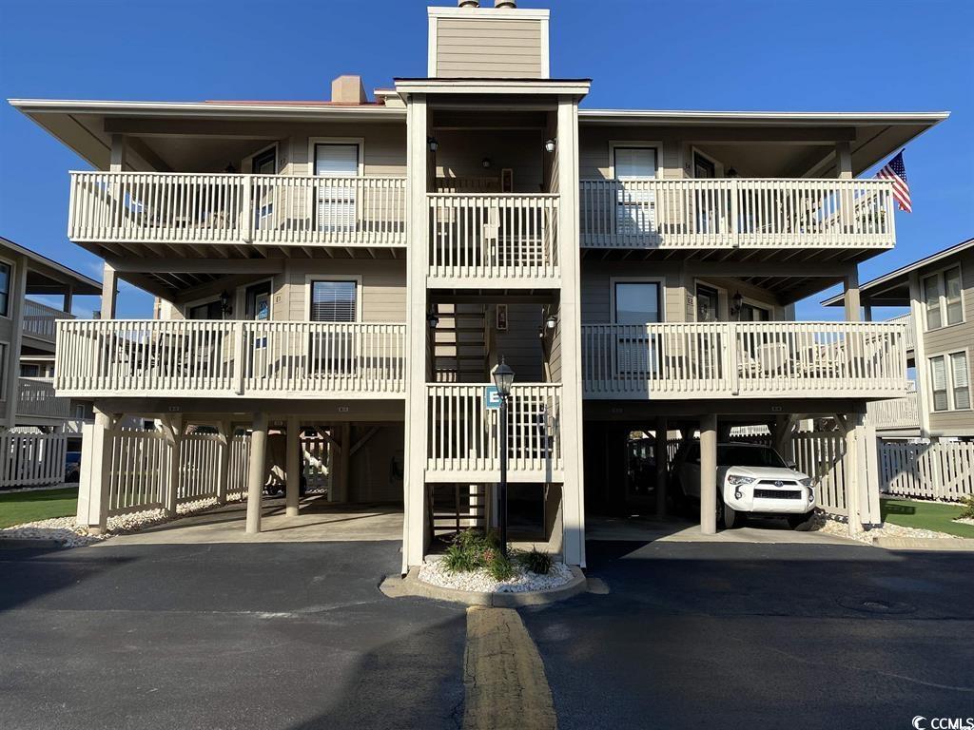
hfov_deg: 67.3
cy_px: 365
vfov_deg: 53.1
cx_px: 487
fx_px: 732
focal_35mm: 26
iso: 32
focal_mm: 4.25
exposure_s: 1/3731
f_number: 1.8
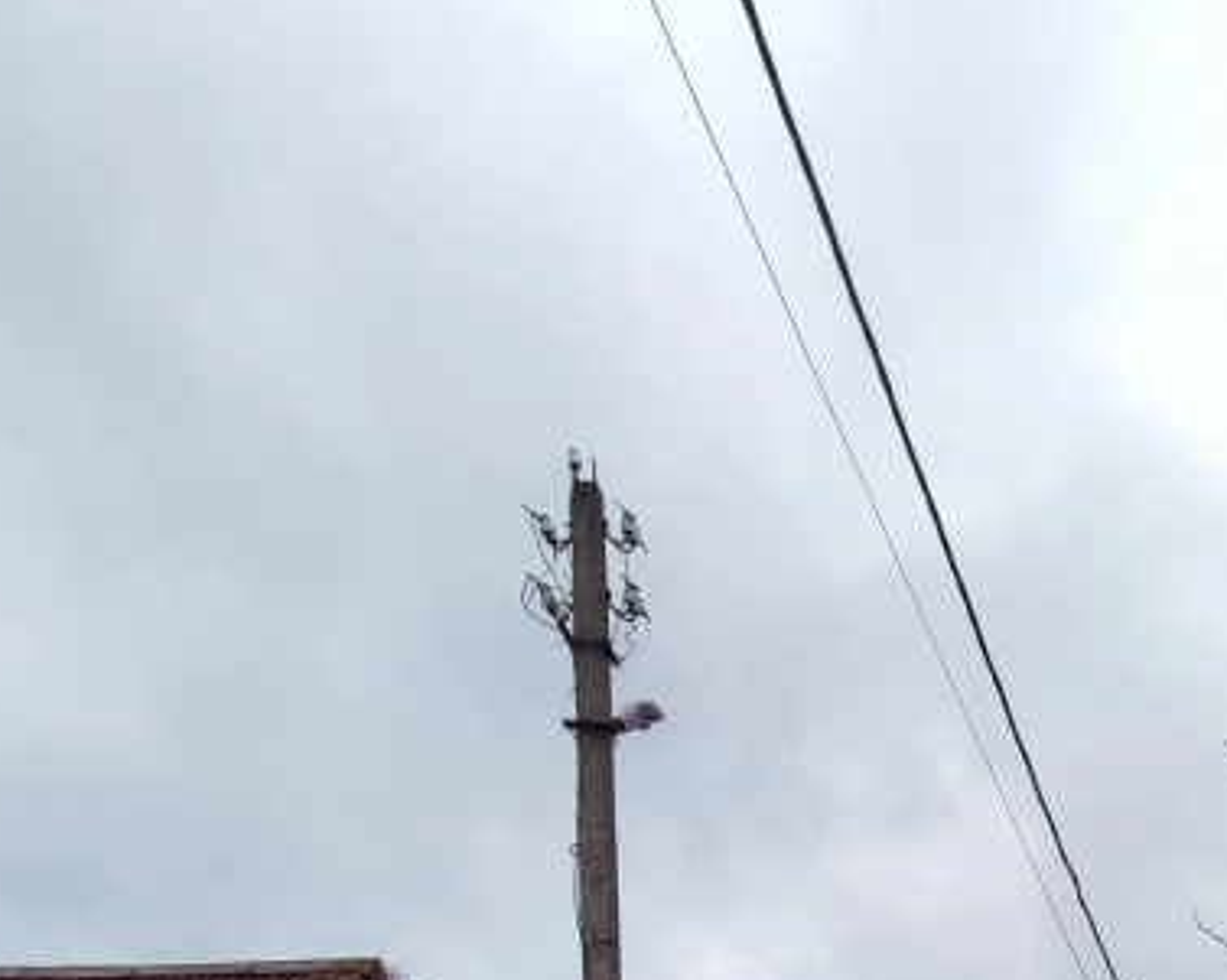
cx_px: 1312
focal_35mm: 52
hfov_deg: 32.2
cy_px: 1517
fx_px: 1887
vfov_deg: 22.9
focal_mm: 1.65
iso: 52
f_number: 2.2
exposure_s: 1/120
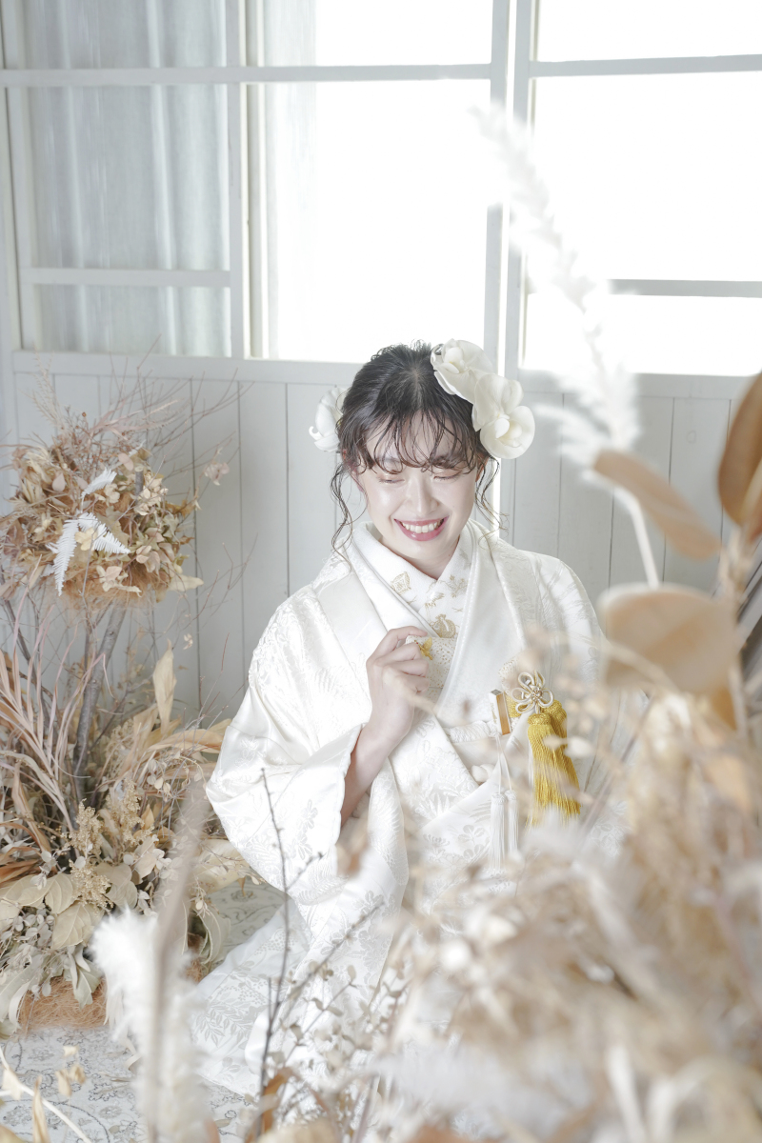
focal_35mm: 45
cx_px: 381
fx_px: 1429
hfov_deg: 29.9
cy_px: 572
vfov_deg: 43.6
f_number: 4
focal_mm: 45
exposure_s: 1/250
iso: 1600
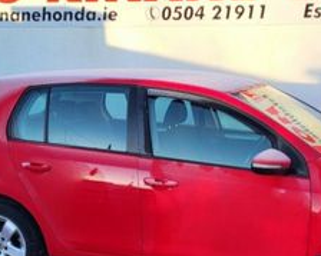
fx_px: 646
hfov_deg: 27.8
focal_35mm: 68
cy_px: 217
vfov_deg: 22.1
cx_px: 208
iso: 40
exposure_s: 1/462
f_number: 1.8
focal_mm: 5.4
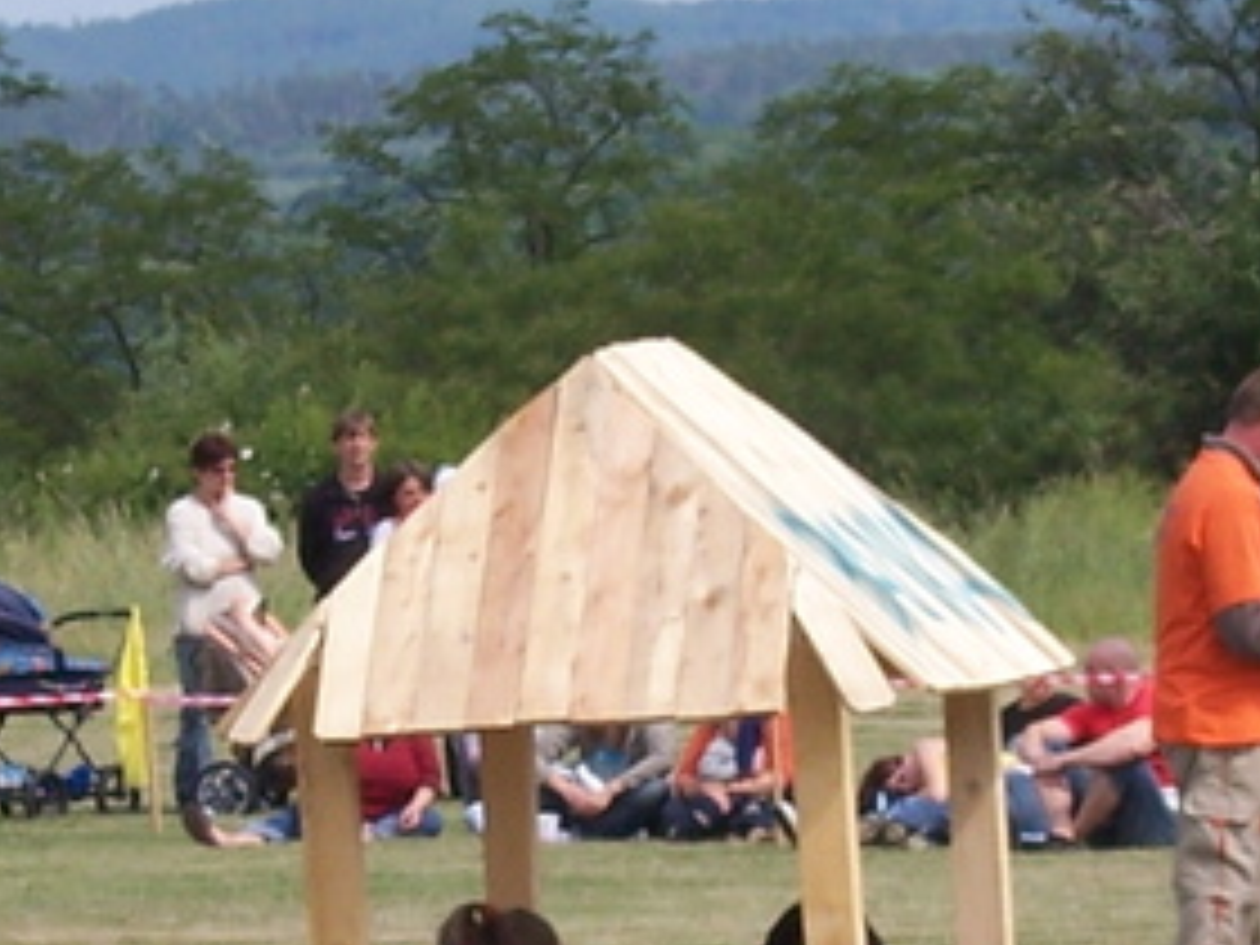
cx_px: 756
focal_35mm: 395
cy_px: 760
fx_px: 14378
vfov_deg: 3.8
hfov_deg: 5.0
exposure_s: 1/500
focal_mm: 18
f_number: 5.6
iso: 80
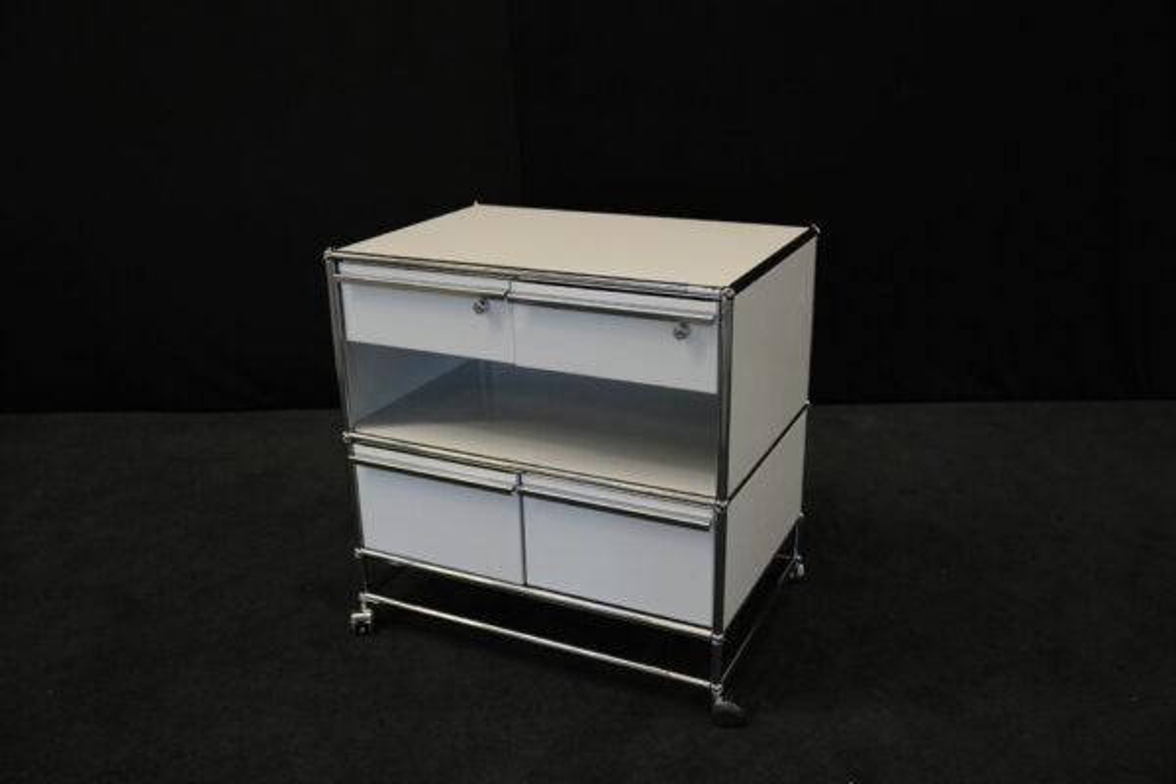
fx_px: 1078
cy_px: 392
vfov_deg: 40.0
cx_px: 588
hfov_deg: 57.2
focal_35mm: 33
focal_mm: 33
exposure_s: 1/160
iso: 2500
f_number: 4
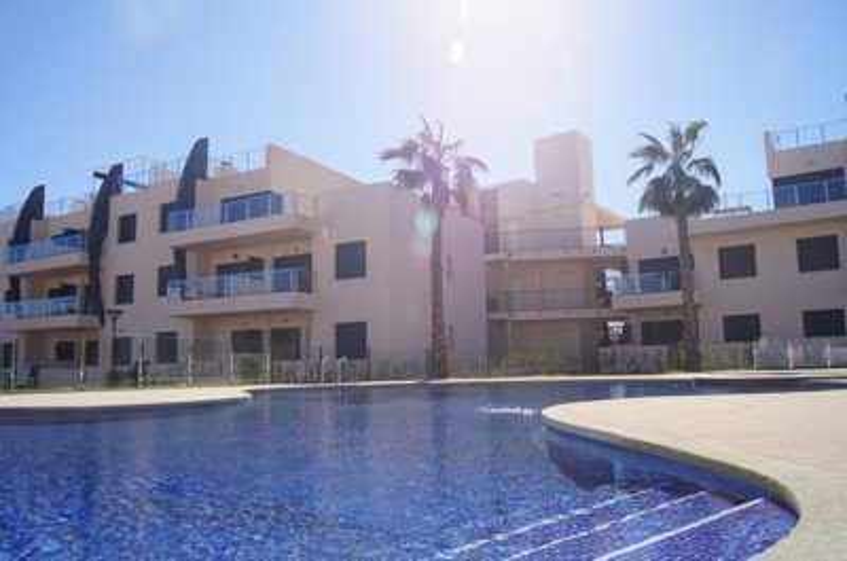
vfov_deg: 47.7
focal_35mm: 27
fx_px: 634
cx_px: 424
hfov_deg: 67.5
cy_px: 280
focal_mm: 18
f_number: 16
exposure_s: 1/160
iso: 100
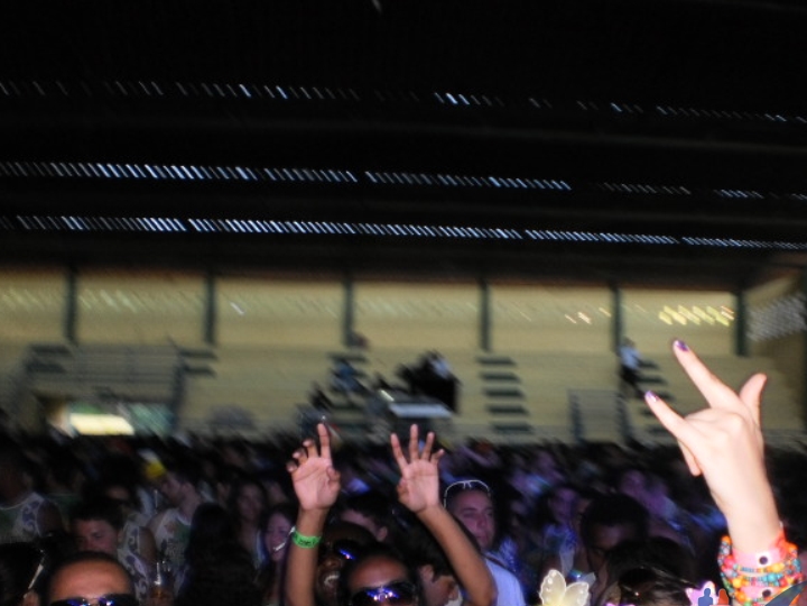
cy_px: 334
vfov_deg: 35.9
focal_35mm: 40
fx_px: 933
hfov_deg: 46.8
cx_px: 430
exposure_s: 1/30
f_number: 3.1
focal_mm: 6.3
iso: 160
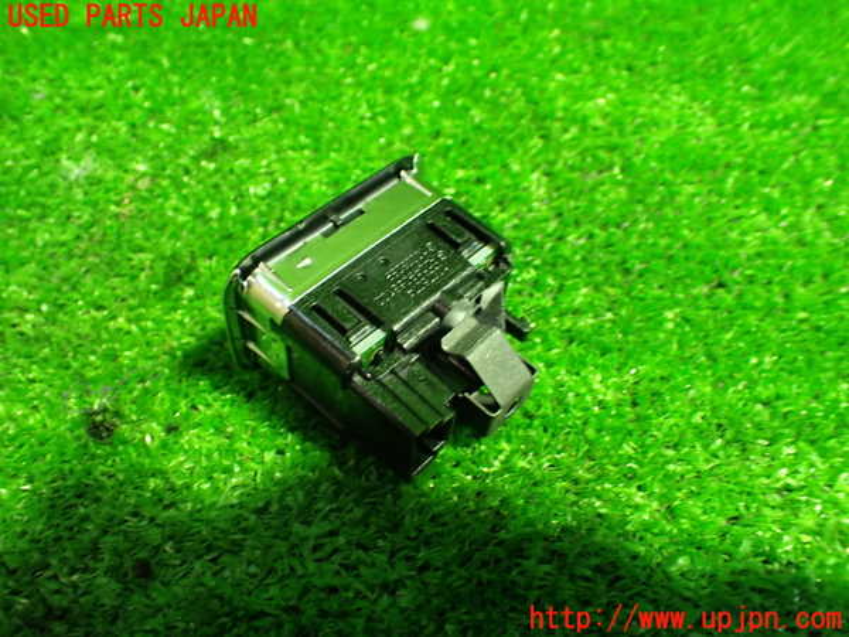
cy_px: 318
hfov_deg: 60.0
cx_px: 424
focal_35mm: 30
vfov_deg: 46.8
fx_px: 736
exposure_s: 1/40
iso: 800
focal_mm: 5.4
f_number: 2.3
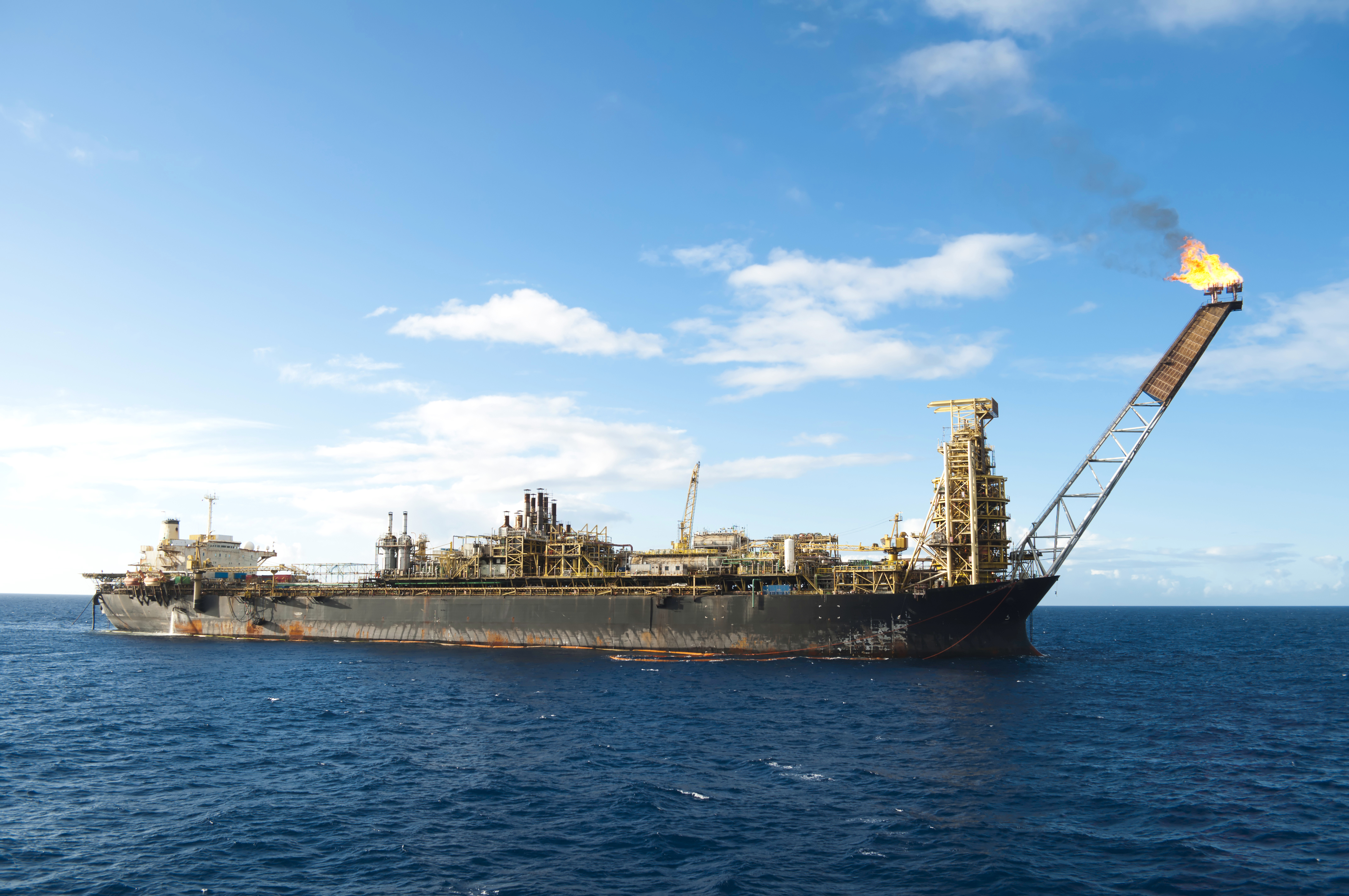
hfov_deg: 62.0
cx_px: 674
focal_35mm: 30
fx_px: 1123
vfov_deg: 43.5
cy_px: 448
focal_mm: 20
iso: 100
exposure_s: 1/250
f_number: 8
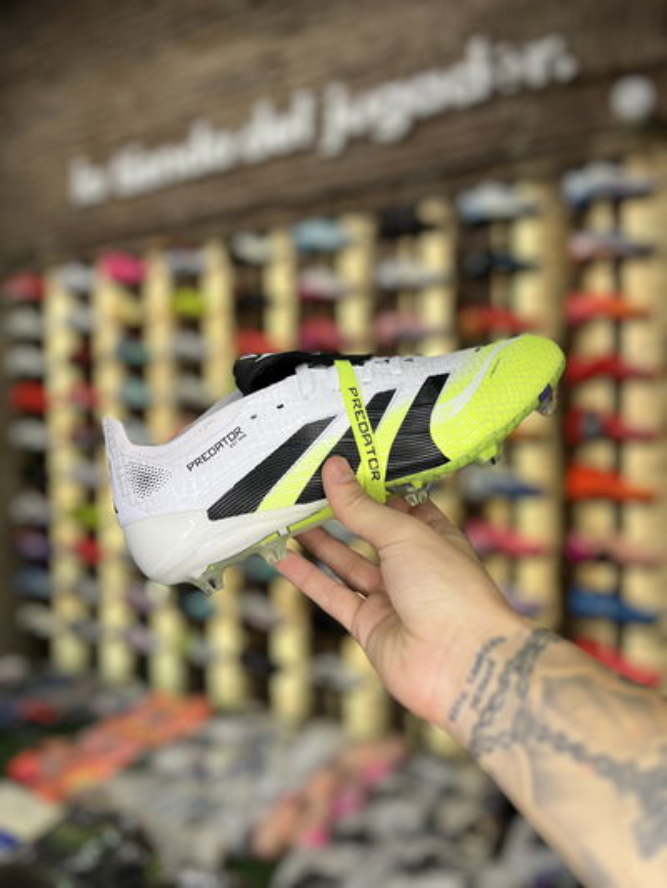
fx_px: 668
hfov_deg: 53.1
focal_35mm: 26
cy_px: 444
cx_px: 334
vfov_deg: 67.3
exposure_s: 1/98
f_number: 1.5
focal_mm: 5.7
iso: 50
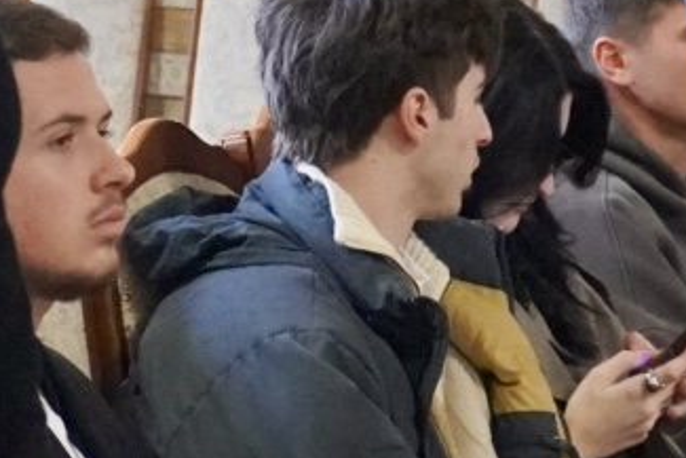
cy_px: 63
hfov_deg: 9.8
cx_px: -23
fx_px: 3984
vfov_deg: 6.6
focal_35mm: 209
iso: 6400
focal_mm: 28
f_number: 4.5
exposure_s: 1/125
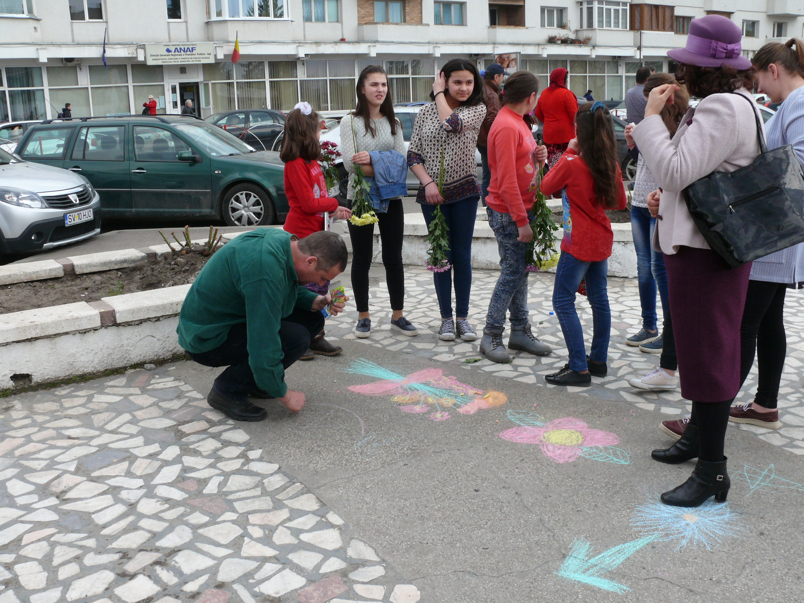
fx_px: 813
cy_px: 302
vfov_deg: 40.7
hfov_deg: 52.6
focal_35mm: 35
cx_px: 402
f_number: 5
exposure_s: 1/200
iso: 100
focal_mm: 7.4
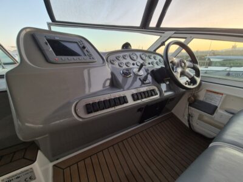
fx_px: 91
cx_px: 122
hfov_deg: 106.2
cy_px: 91
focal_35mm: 13
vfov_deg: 89.9
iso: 50
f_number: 2.2
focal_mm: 2.2
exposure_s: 1/108
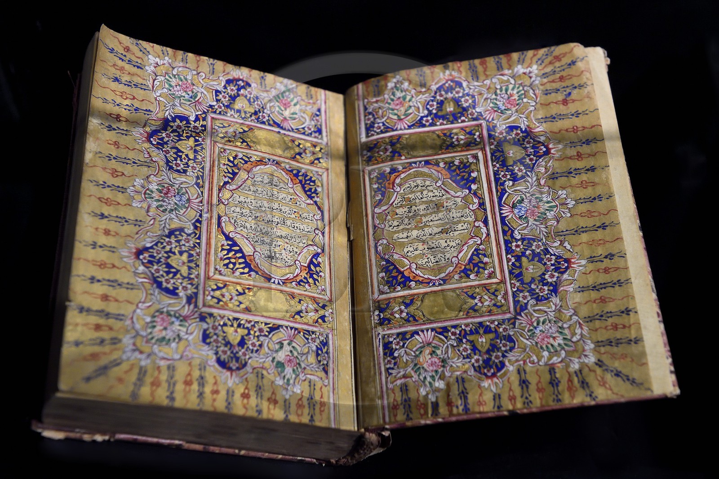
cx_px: 360
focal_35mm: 52
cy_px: 240
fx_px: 1038
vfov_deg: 26.0
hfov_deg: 38.2
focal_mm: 52
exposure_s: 1/60
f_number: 7.1
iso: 3200
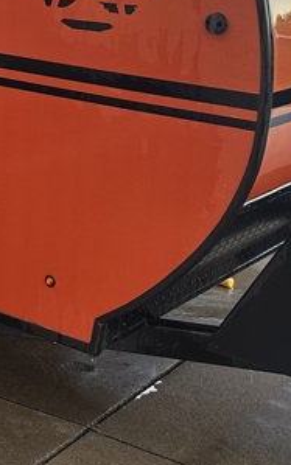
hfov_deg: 15.2
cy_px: 87
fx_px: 1078
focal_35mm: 85
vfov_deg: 24.0
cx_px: 25
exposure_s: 1/121
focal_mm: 6.86
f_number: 1.78
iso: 64
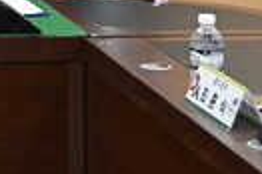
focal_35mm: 216
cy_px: -186
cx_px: -272
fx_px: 1570
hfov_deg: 9.0
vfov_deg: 6.2
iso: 5600
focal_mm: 47
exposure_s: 1/160
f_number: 5.3
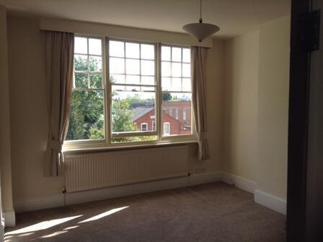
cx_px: 162
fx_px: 308
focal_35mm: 33
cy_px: 121
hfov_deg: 55.4
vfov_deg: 42.9
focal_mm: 3.3
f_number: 2.4
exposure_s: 1/259
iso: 25
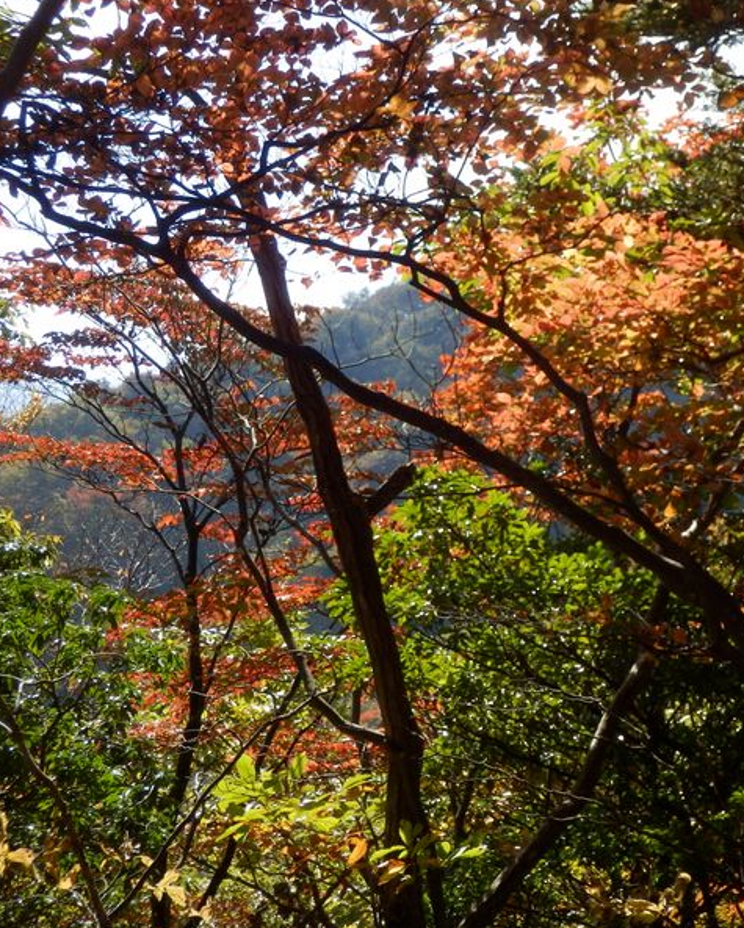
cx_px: 553
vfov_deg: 25.4
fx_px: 2063
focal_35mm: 75
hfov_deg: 20.3
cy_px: 465
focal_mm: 10
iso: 80
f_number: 4.5
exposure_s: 1/250
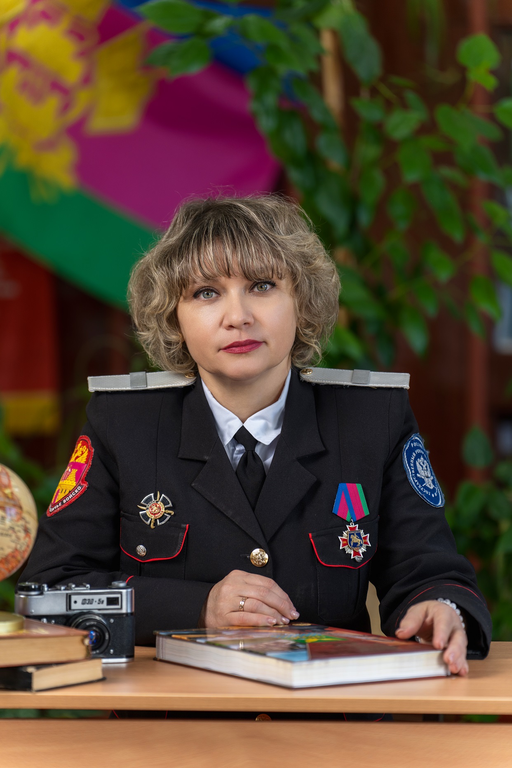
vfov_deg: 14.8
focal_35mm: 139
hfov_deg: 9.9
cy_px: 384
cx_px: 256
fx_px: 2965
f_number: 3.2
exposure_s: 1/160
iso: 250
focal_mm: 139
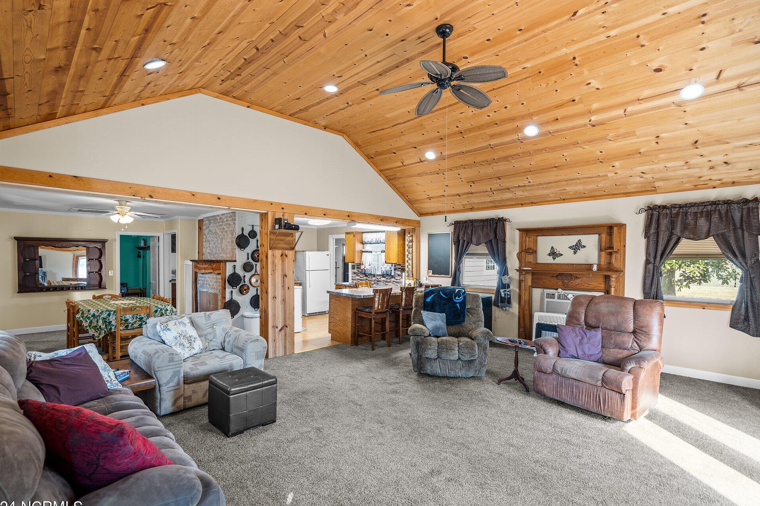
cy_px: 263
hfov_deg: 93.3
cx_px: 373
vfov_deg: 70.4
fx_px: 359
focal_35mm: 17
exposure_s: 1/2.5
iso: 320
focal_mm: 16
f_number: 4
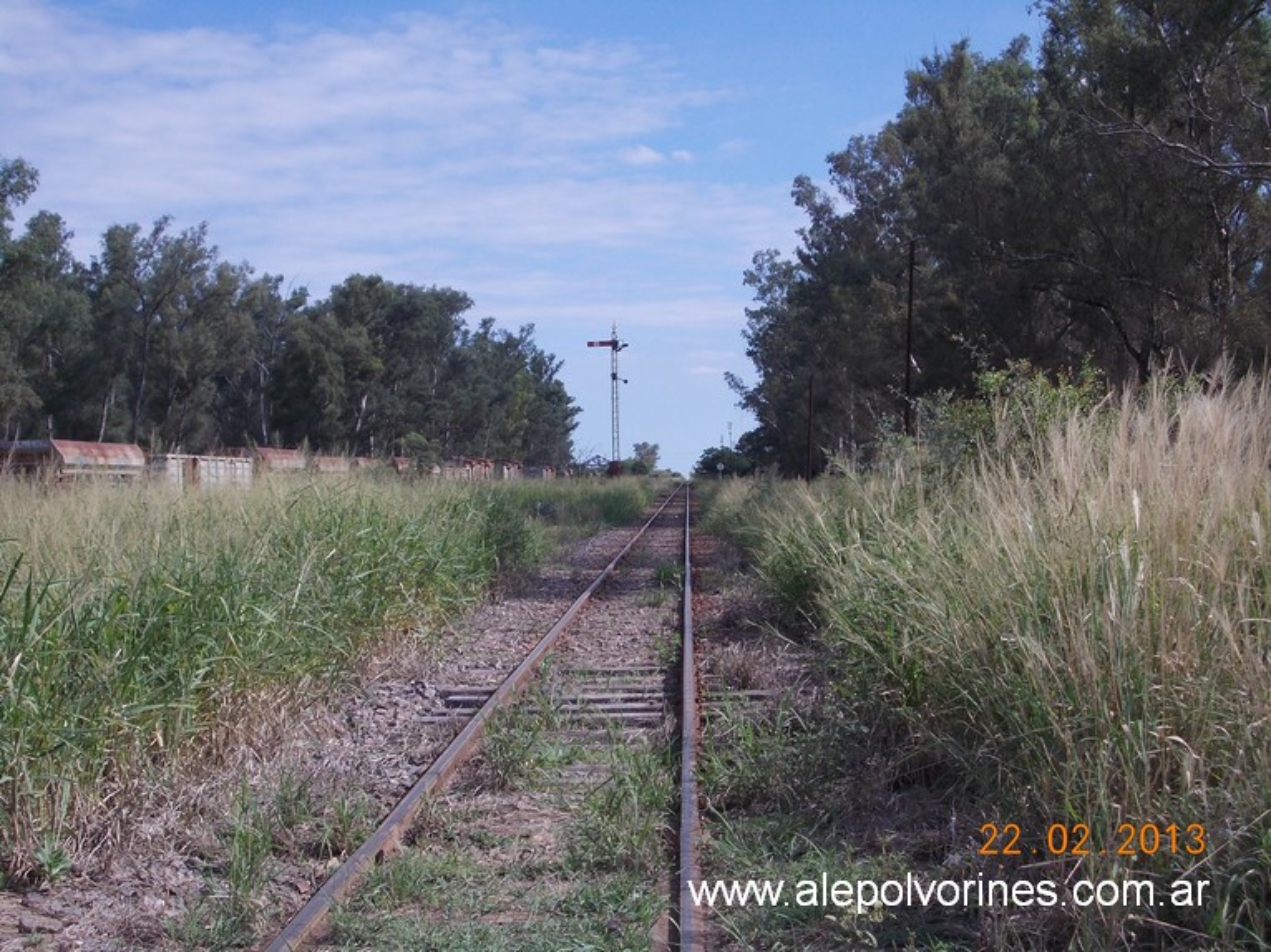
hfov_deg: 32.2
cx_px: 636
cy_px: 476
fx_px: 2202
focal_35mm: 60
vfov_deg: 24.4
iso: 80
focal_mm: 8.5
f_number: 8
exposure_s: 1/200
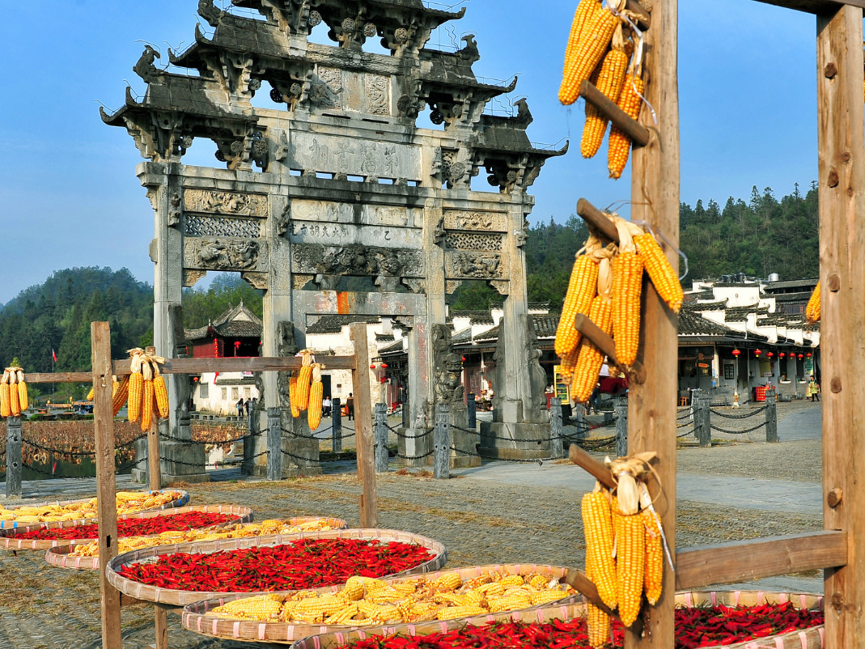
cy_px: 309
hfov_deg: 41.2
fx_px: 1150
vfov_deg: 31.5
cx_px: 473
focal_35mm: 46
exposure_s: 1/320
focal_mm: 32
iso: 200
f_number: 9
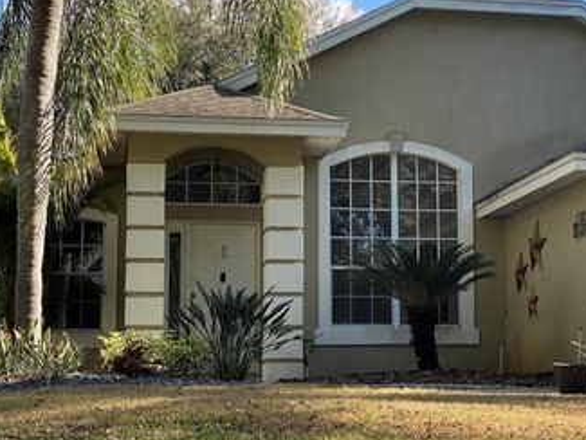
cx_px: 355
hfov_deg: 24.4
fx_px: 1355
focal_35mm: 80
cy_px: 215
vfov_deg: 18.4
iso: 20
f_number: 2
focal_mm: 6
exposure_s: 1/716
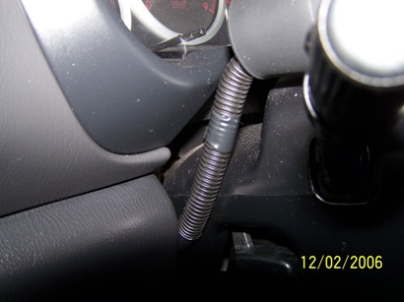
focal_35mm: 38
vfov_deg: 37.7
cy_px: 151
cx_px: 202
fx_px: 443
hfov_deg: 49.0
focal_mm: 6.3
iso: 80
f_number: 2.8
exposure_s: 1/60
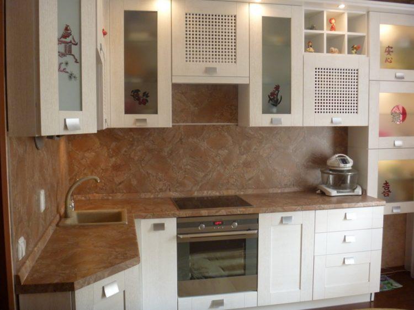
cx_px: 207
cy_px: 155
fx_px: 418
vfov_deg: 40.7
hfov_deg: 52.6
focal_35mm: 35
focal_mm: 6.3
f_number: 3.5
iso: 250
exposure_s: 1/30
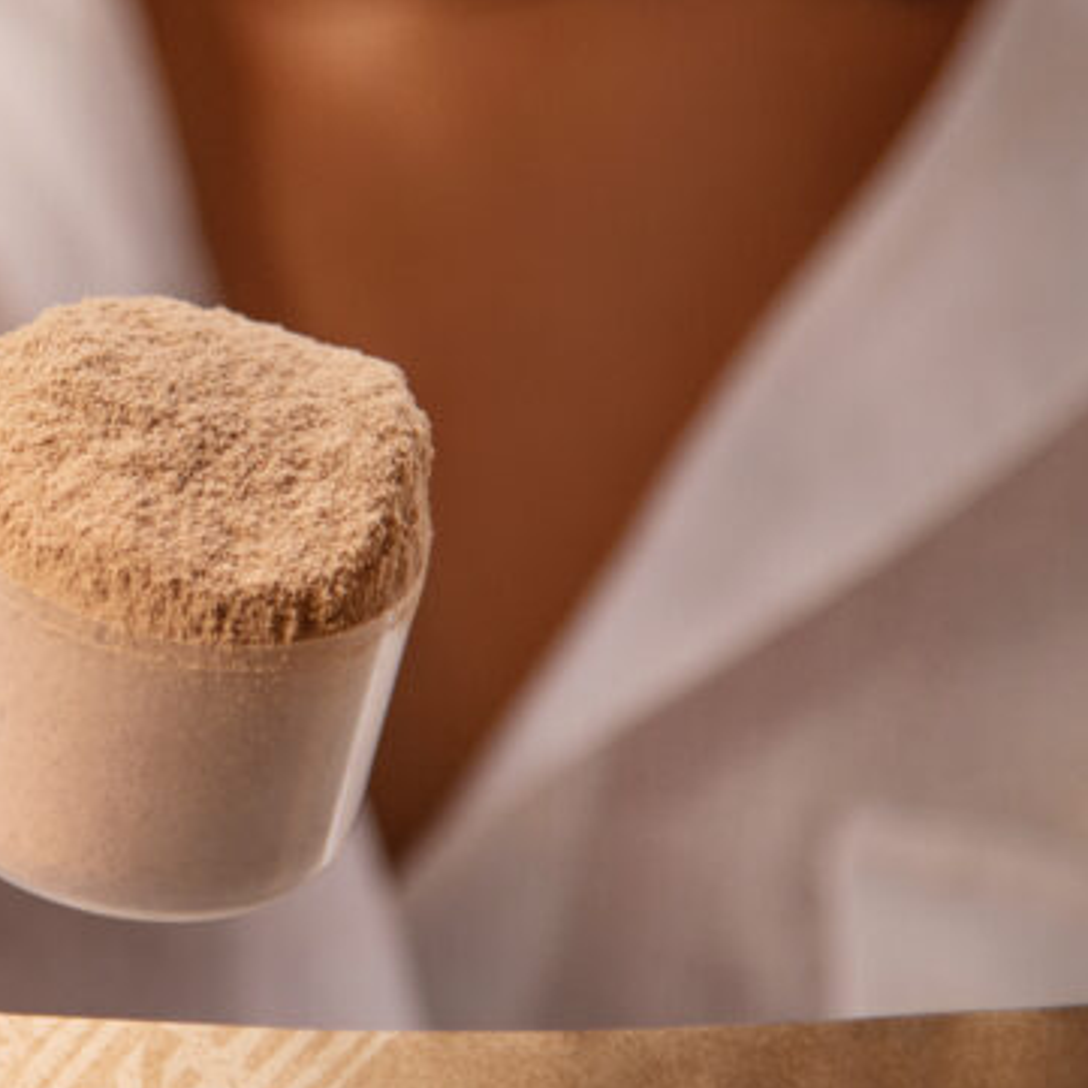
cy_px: 517
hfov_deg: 6.0
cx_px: -87
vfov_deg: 6.1
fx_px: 10277
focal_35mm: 289
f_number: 4
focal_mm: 120
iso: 400
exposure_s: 1/200
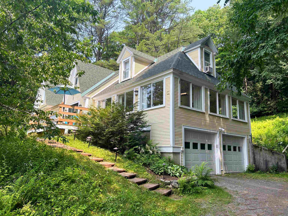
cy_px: 108
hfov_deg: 67.3
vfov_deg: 53.1
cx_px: 144
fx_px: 216
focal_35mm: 26
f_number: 1.5
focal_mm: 5.7
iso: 50
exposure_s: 1/808
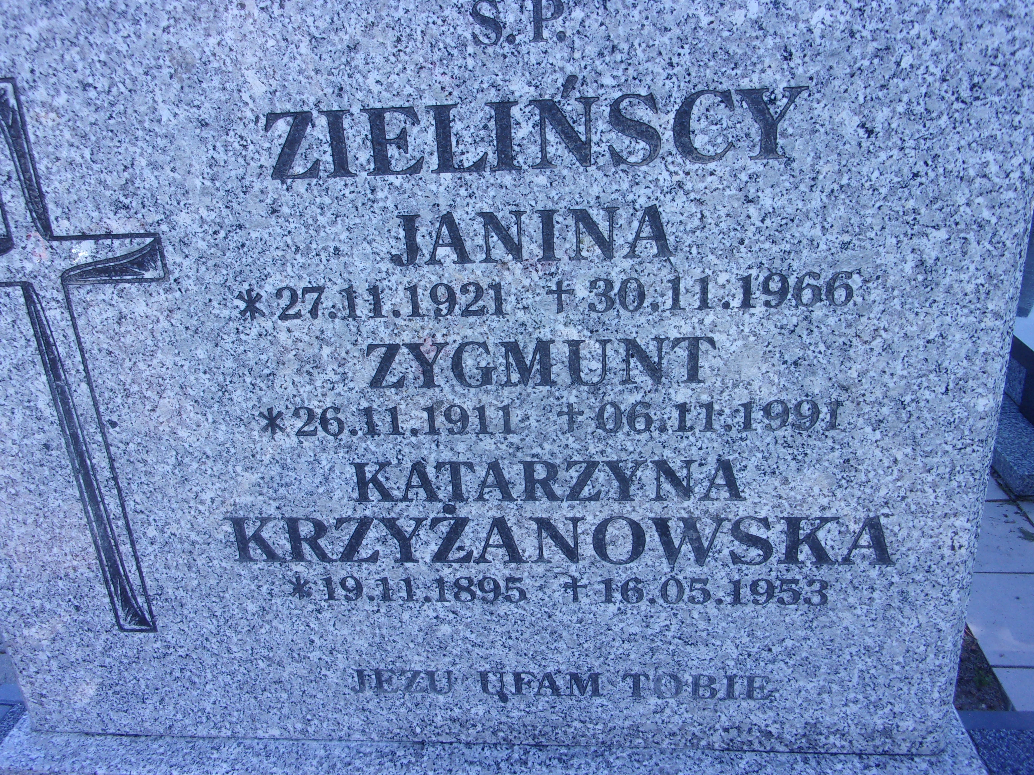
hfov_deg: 63.4
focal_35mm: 28
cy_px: 388
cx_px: 517
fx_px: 836
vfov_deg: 49.7
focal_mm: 5.1
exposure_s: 1/140
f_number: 3.9
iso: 80
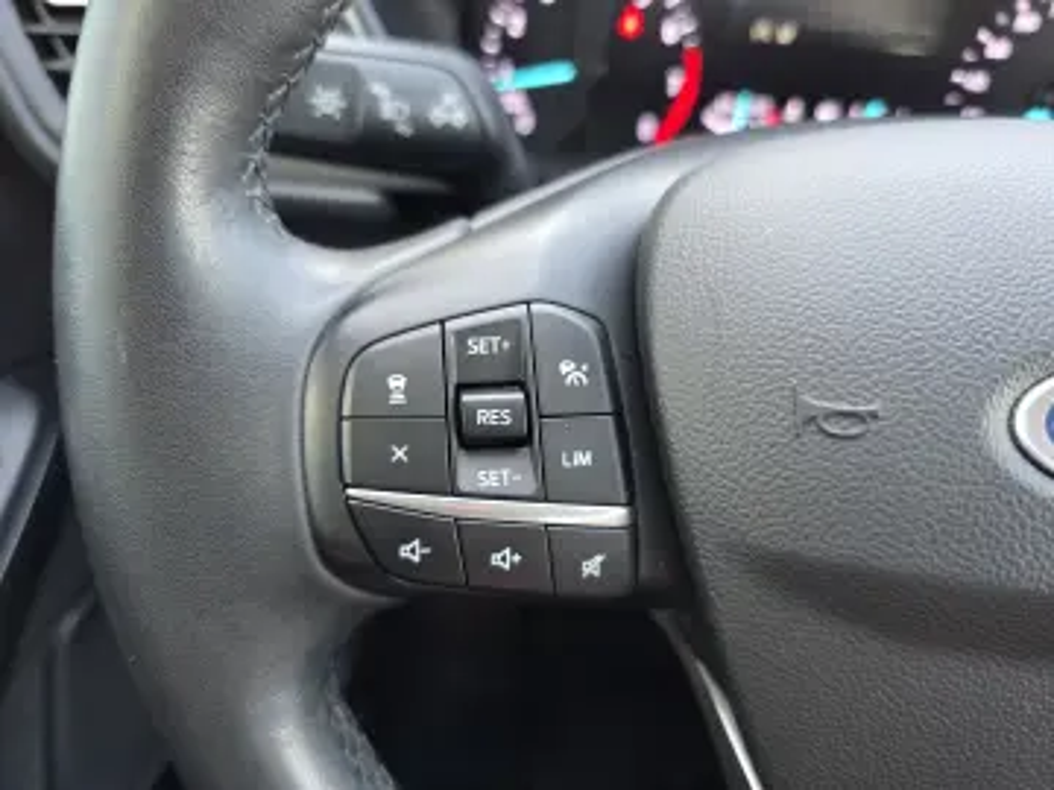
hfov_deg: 73.9
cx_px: 527
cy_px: 395
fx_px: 700
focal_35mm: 23
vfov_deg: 58.9
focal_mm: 6.3
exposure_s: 1/100
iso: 400
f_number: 1.7
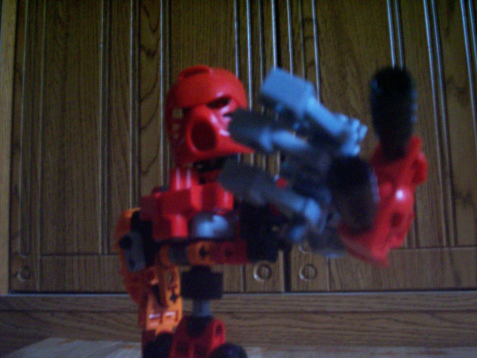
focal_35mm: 36
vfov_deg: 39.7
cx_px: 238
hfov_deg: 51.4
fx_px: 496
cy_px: 179
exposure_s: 1/8
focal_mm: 5.9
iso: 400
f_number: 4.5
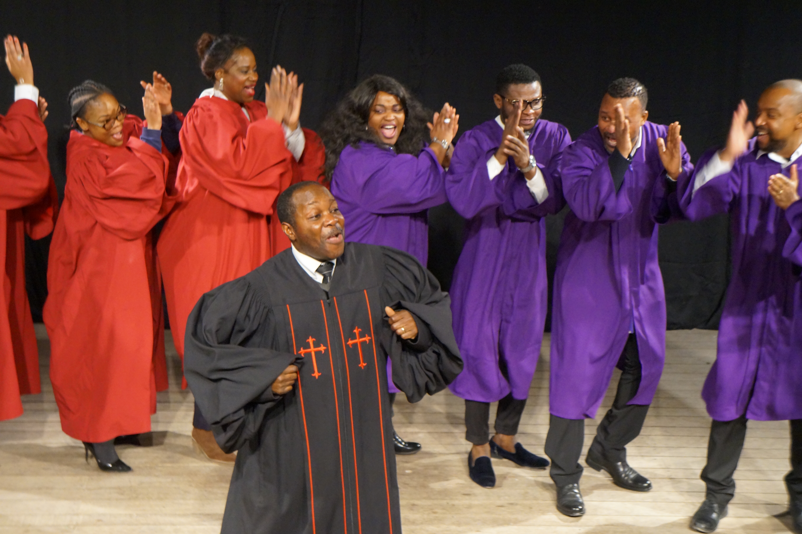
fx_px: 1837
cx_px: 401
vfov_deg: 16.5
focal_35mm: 82
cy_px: 267
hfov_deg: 24.6
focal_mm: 55
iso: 3200
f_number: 5.6
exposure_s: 1/60
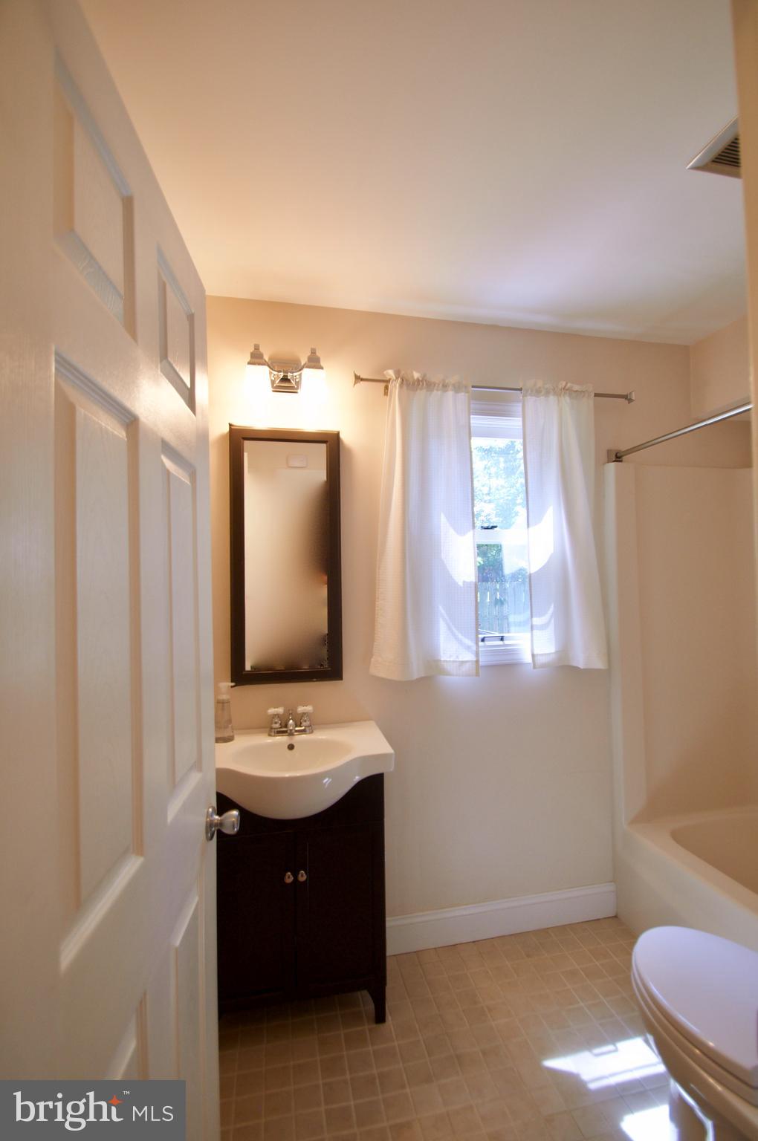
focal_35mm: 16
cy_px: 570
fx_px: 522
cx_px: 379
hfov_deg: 71.9
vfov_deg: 95.1
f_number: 5
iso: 400
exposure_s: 1/100
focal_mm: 11
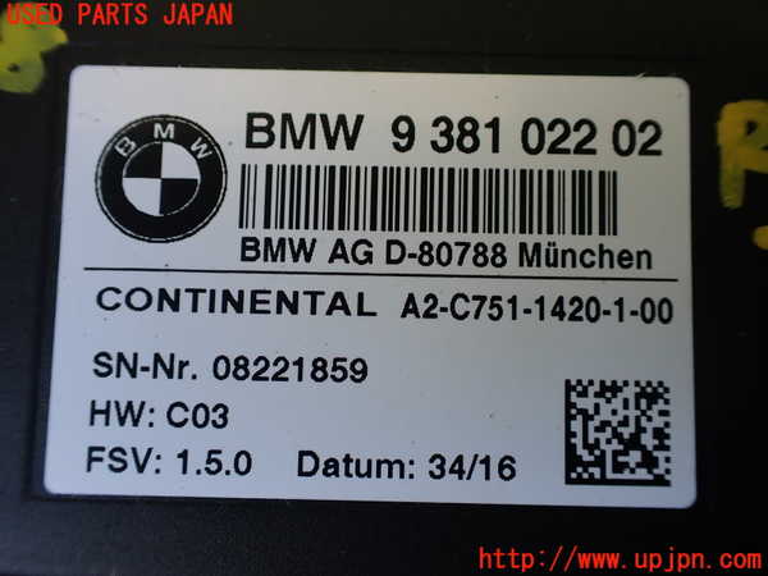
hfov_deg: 60.0
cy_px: 288
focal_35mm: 30
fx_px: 666
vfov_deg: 46.8
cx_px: 384
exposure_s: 1/125
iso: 125
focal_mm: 5.4
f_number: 2.3
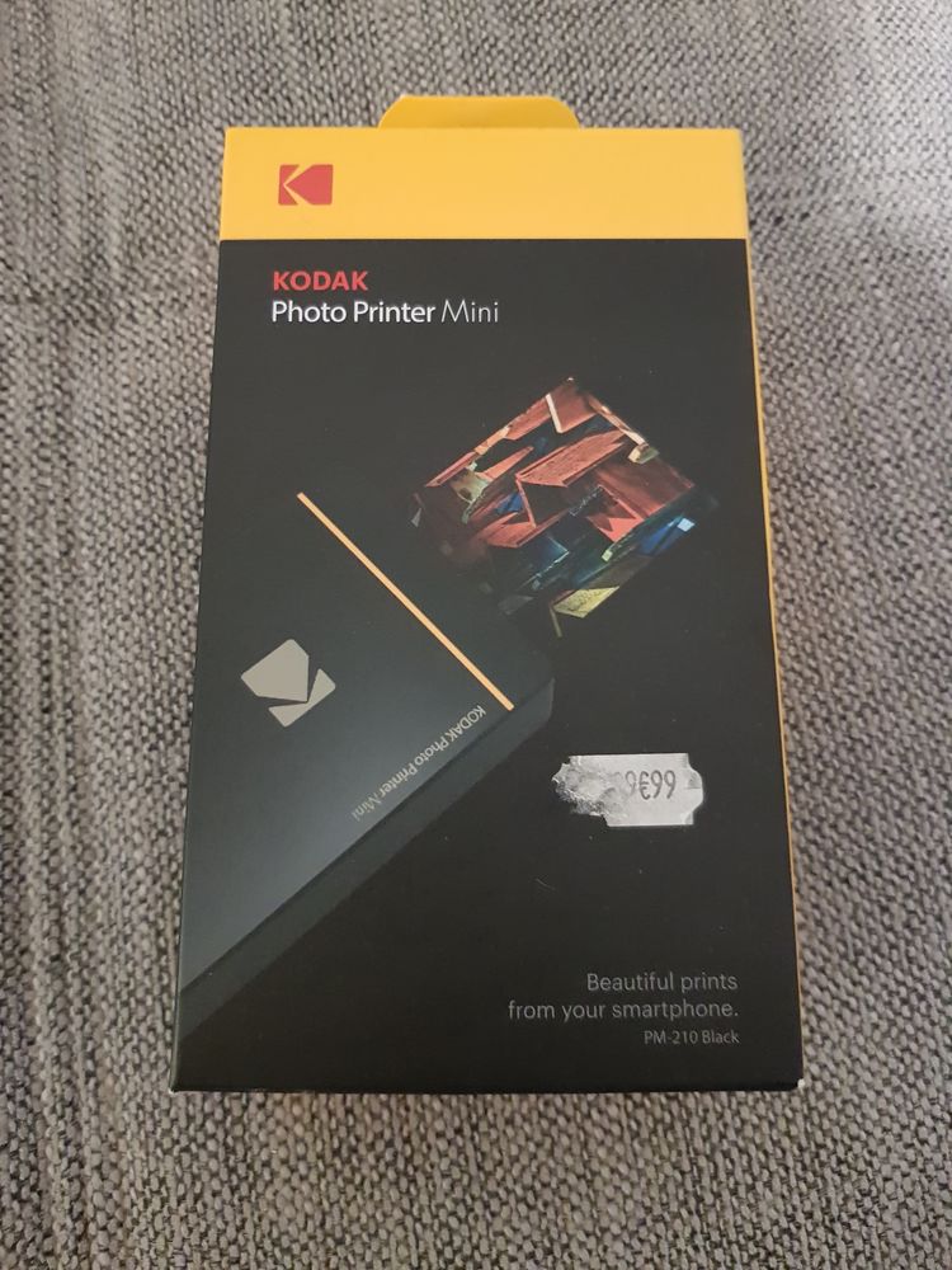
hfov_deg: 53.1
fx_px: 953
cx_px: 476
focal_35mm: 26
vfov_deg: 67.3
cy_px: 635
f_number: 1.7
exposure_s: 1/10
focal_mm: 4.2
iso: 800
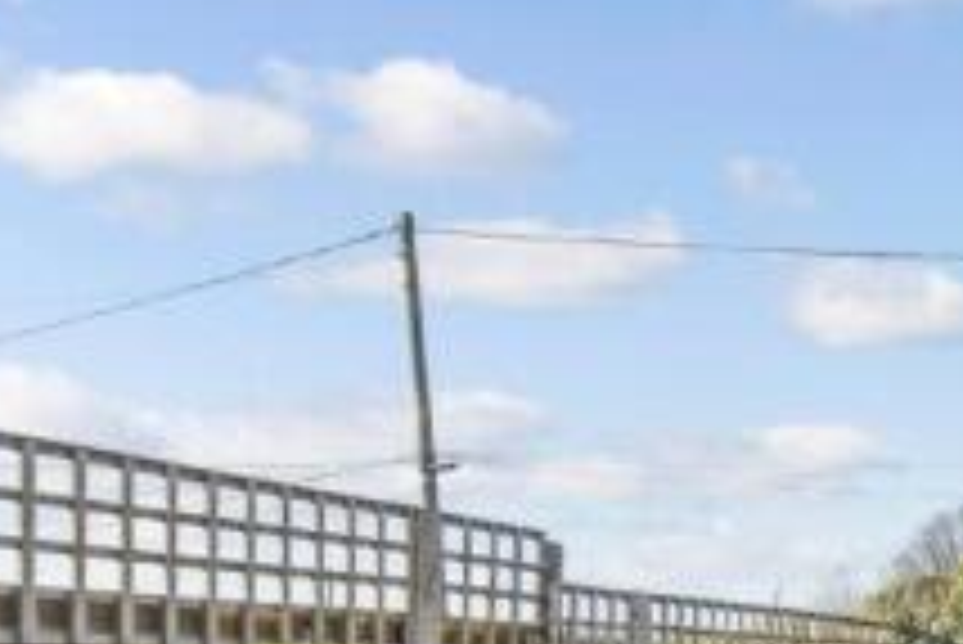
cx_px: 1424
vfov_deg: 27.1
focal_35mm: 46
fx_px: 1231
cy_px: 691
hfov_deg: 28.6
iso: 320
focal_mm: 10
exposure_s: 1/250
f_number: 8
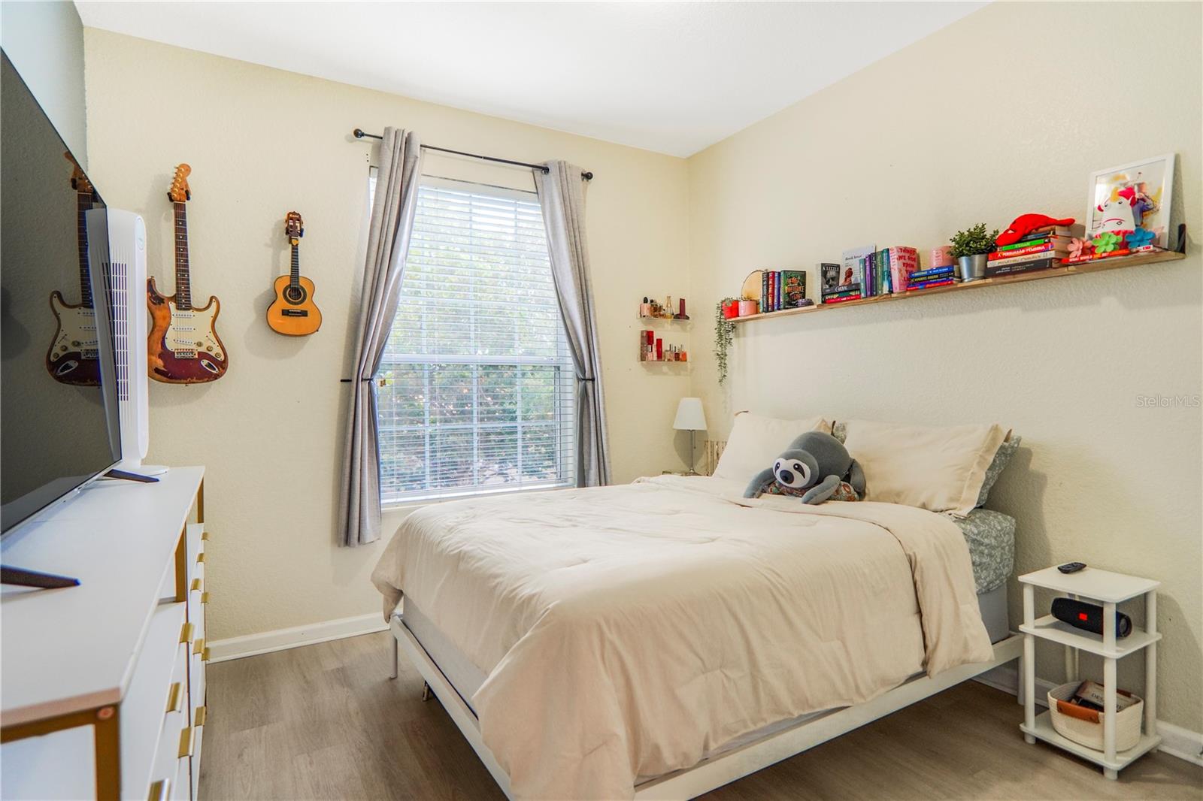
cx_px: 602
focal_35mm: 18
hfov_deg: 90.0
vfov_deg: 67.4
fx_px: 601
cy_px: 400
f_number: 2.8
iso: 400
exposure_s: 1/60
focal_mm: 12
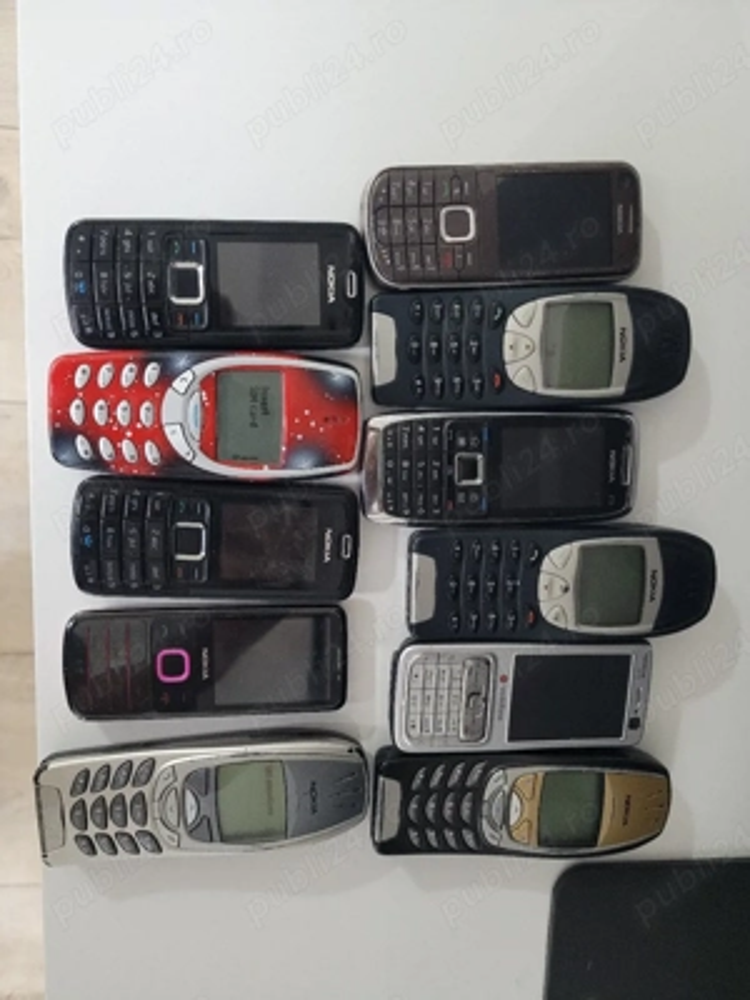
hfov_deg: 53.1
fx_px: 751
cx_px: 375
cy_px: 500
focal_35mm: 26
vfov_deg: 67.3
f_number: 1.8
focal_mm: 5.4
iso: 640
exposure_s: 1/50
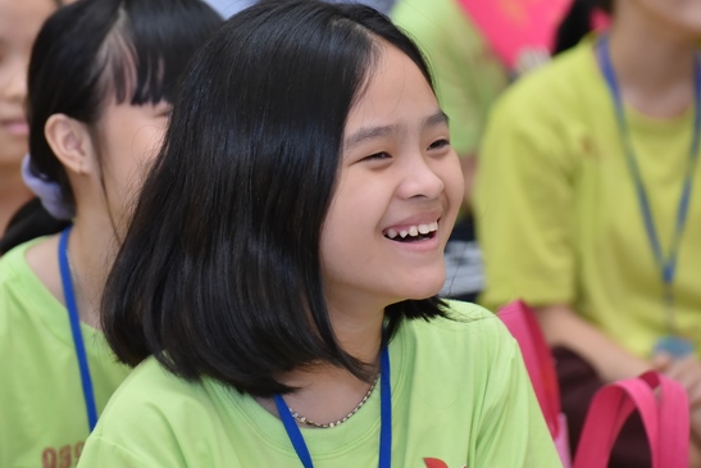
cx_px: 350
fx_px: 2824
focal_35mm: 145
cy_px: 236
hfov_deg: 14.1
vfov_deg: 9.5
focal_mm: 122
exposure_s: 1/200
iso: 3200
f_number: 5.6
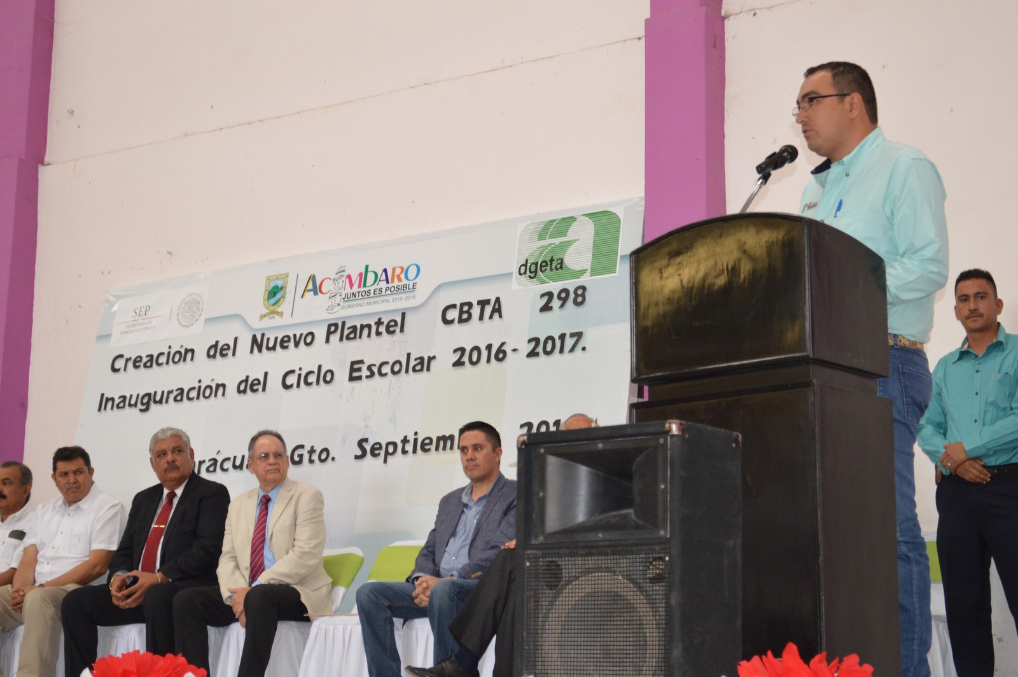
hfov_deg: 30.5
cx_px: 509
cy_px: 338
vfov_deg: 20.6
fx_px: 1865
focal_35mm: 66
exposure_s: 1/160
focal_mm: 44
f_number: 5.3
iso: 800
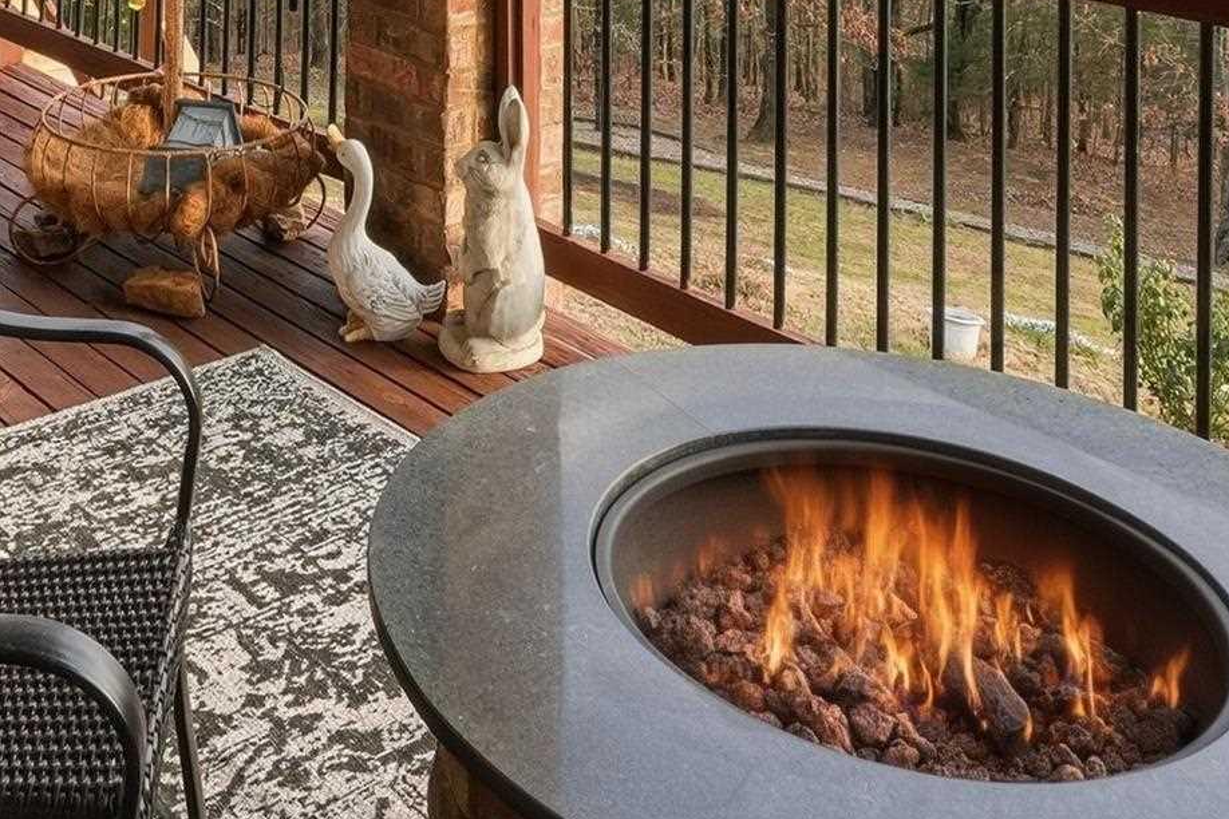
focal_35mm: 49
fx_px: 1673
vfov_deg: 22.3
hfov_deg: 39.0
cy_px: -430
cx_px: 272
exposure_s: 1/320
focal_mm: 10
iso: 250
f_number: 9
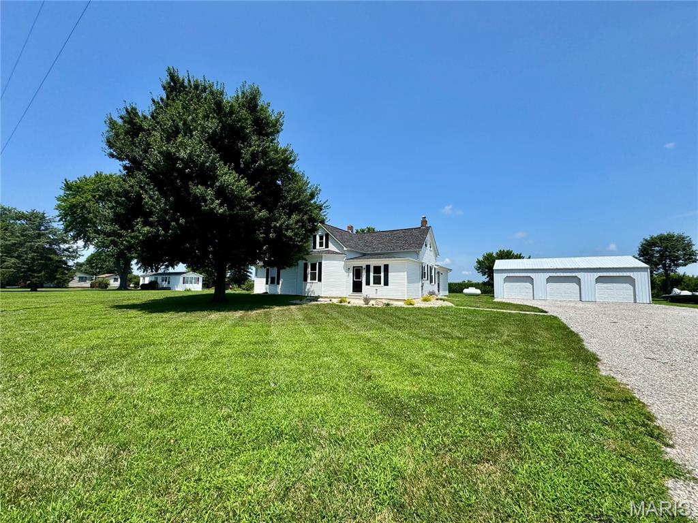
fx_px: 282
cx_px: 349
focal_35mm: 14
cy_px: 262
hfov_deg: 102.1
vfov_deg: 85.7
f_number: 2.2
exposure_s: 1/2494
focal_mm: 2.22
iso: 50
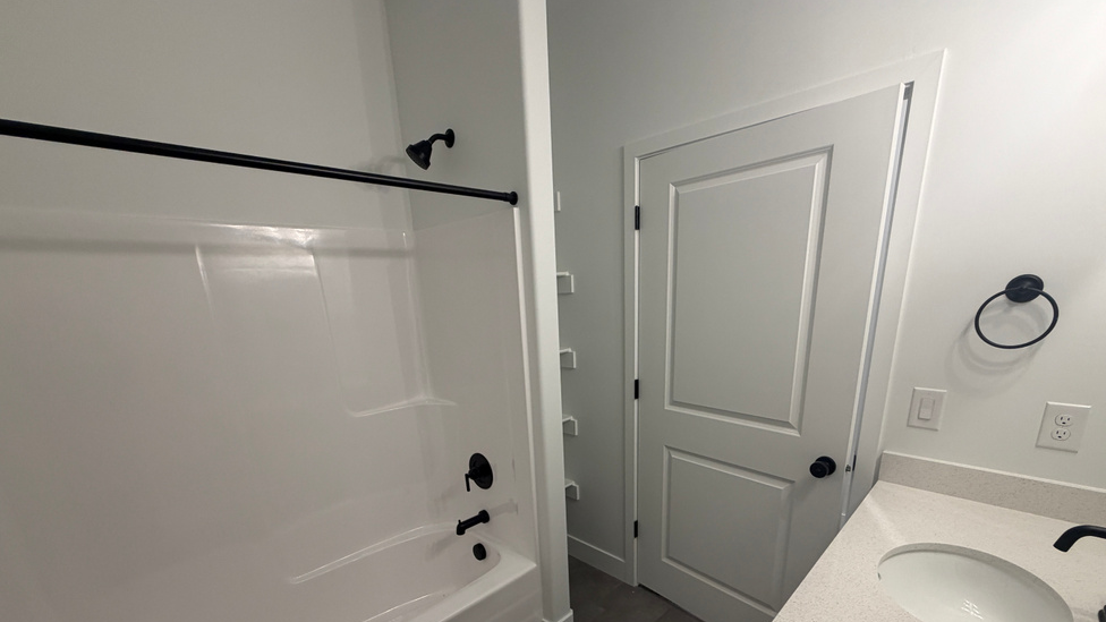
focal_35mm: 16
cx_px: 562
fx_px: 469
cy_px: 428
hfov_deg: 99.4
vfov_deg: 64.8
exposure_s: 1/120
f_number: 2.2
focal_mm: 2.22
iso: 160
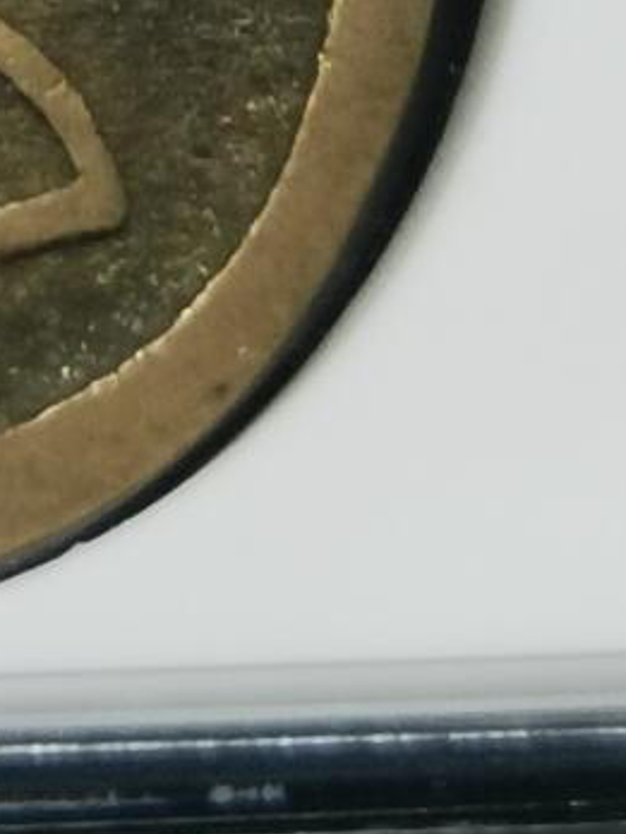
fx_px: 7981
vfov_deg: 5.7
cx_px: -391
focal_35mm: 331
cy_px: -1256
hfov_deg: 4.5
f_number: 1.9
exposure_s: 1/100
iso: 100
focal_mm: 6.67
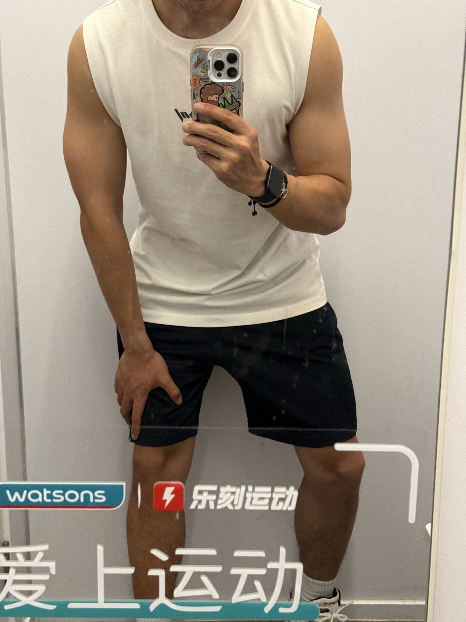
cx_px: 233
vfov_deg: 39.7
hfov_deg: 30.3
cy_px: 311
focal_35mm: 48
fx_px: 862
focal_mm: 6.76
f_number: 1.78
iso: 250
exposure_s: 1/33
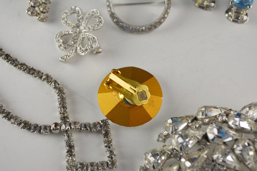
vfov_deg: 23.8
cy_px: 86
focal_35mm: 57
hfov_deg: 35.1
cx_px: 128
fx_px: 407
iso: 200
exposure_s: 1/125
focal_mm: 38
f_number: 5.6
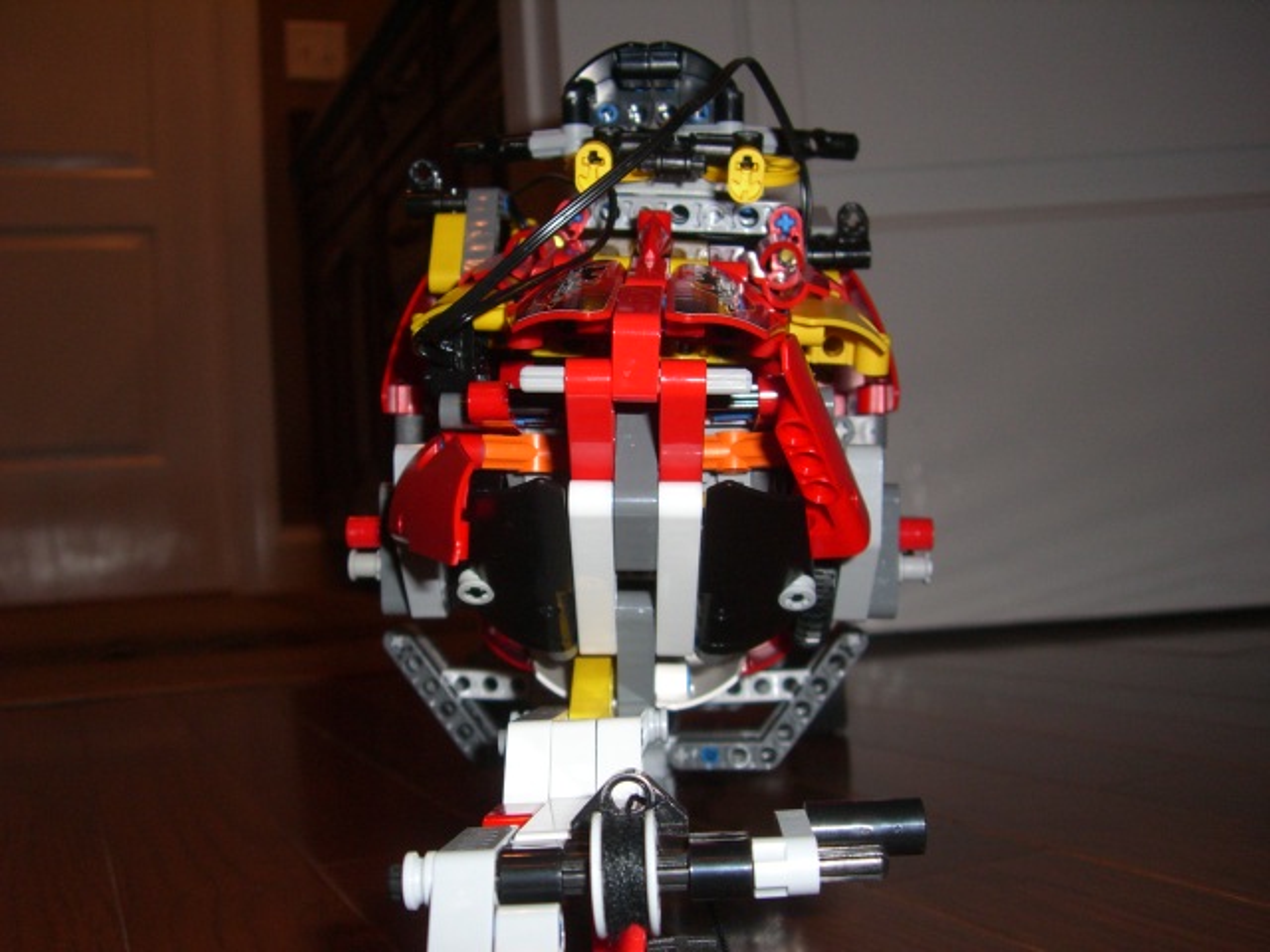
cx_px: 635
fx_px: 1394
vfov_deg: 37.7
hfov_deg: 49.0
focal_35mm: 38
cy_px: 476
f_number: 2.7
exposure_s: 1/60
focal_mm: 6.2
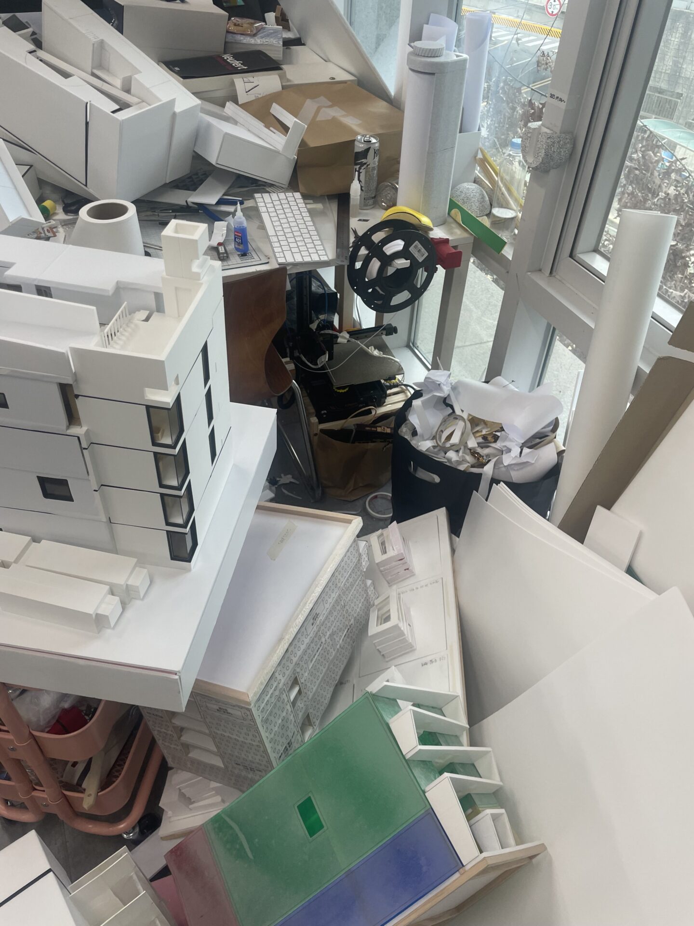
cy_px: 463
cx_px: 347
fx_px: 695
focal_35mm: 26
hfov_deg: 53.1
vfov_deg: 67.3
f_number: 1.6
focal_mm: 4.2
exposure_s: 1/120
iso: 50
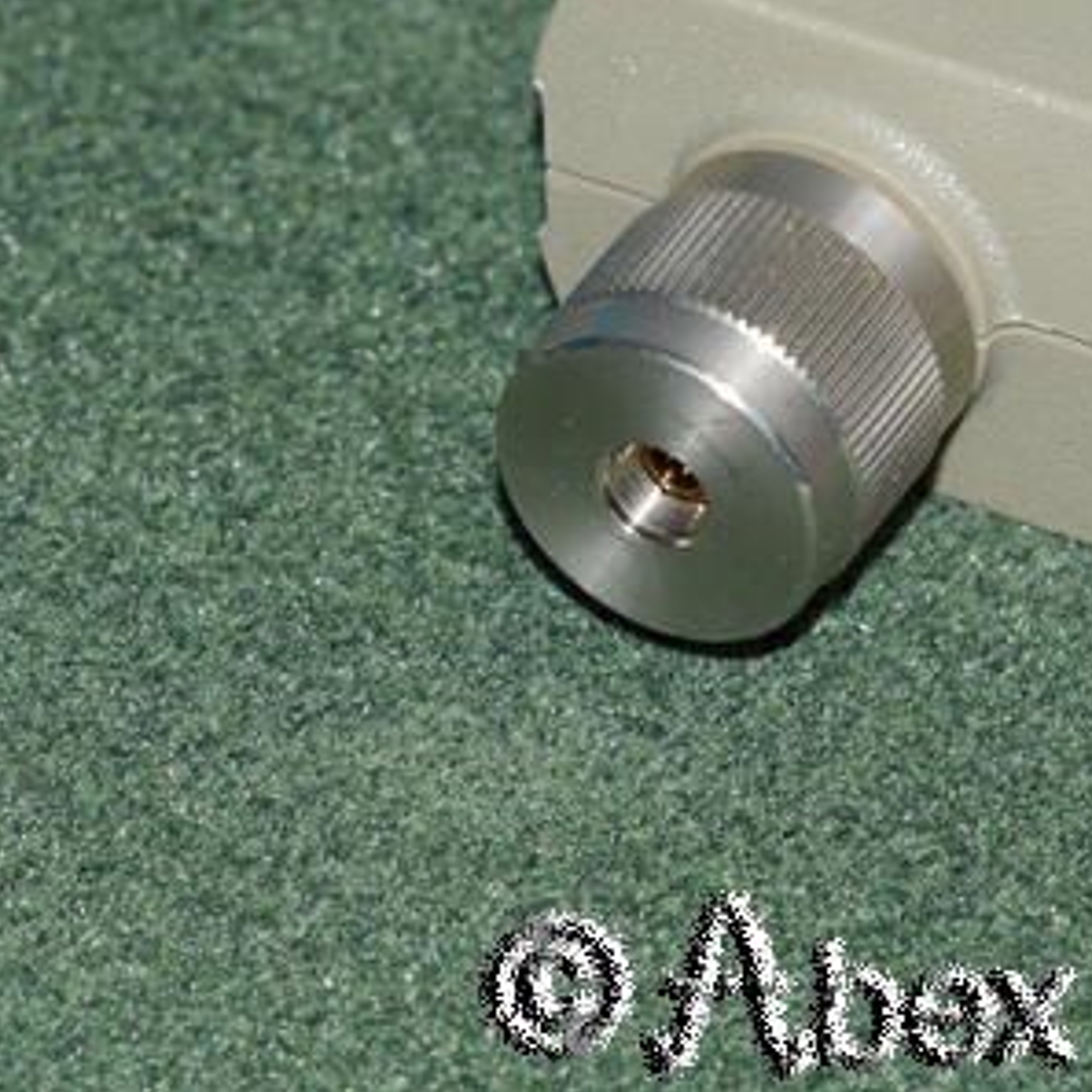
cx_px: 640
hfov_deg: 5.3
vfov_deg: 5.3
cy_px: 548
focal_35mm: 333
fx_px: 11885
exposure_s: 1/25
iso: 400
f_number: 14
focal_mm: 140
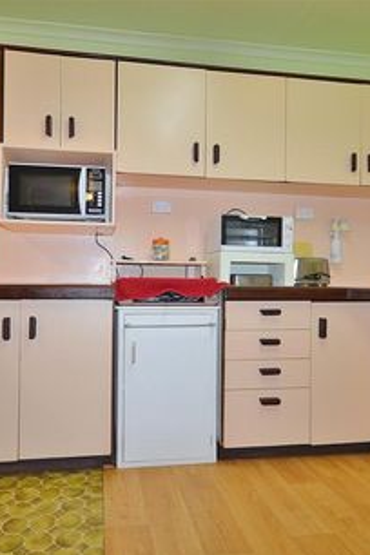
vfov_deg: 76.1
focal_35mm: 23
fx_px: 355
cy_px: 282
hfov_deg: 54.7
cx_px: 147
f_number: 4
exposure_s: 1/60
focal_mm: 10
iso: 560
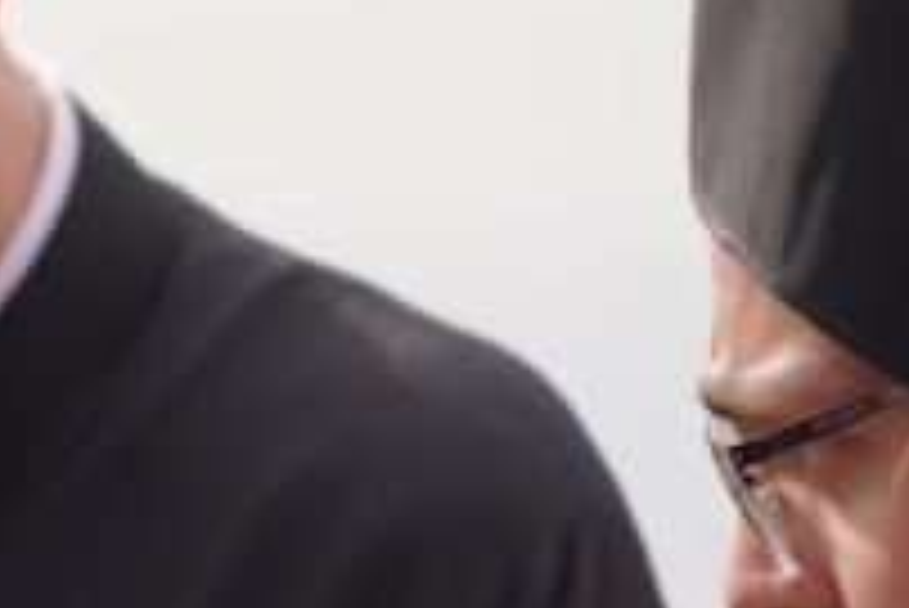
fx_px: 13417
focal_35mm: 531
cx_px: -1305
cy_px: 1299
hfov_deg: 3.8
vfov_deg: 2.6
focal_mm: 105
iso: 100
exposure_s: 1/320
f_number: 4.5
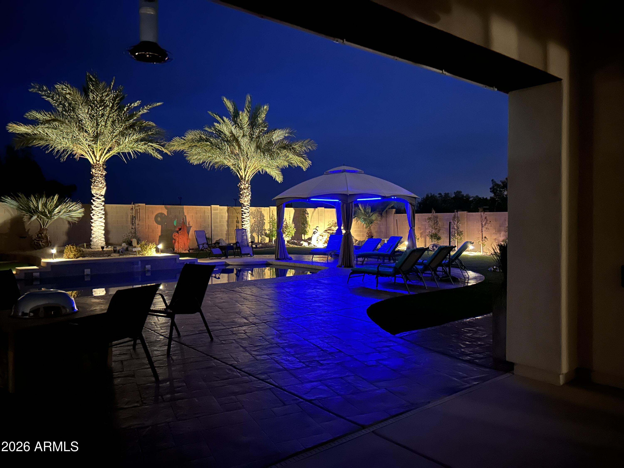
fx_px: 469
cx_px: 312
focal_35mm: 26
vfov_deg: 53.1
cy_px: 234
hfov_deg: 67.3
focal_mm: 5.7
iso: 2000
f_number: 1.5
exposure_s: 1/5
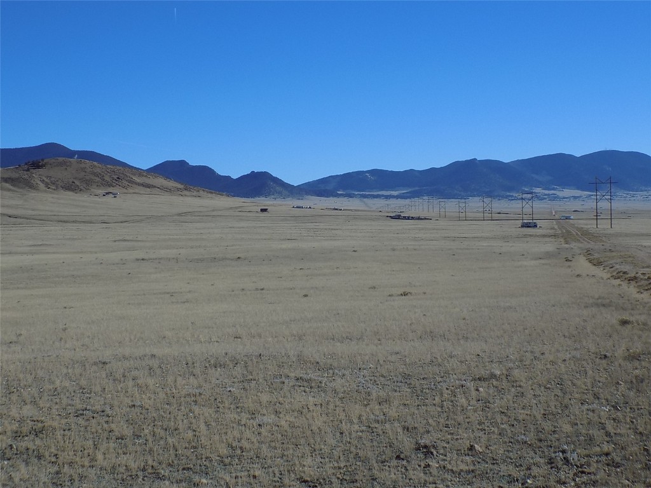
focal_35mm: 59
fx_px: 1110
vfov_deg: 24.8
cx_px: 326
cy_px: 244
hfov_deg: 32.7
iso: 80
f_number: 4
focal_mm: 10.5
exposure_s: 1/1000
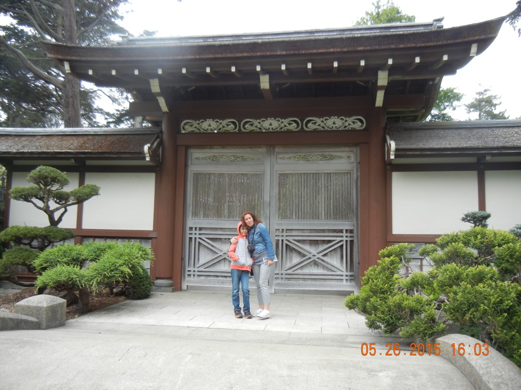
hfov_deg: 60.0
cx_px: 260
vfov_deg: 46.8
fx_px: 452
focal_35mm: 30
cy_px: 195
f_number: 3.5
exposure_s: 1/402
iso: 160
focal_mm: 5.4
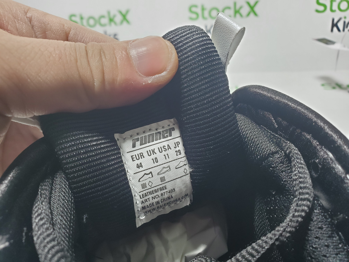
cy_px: 131
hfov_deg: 67.3
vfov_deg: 53.1
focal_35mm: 26
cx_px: 174
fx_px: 262
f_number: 2.4
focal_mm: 4.3
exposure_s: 1/100
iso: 100
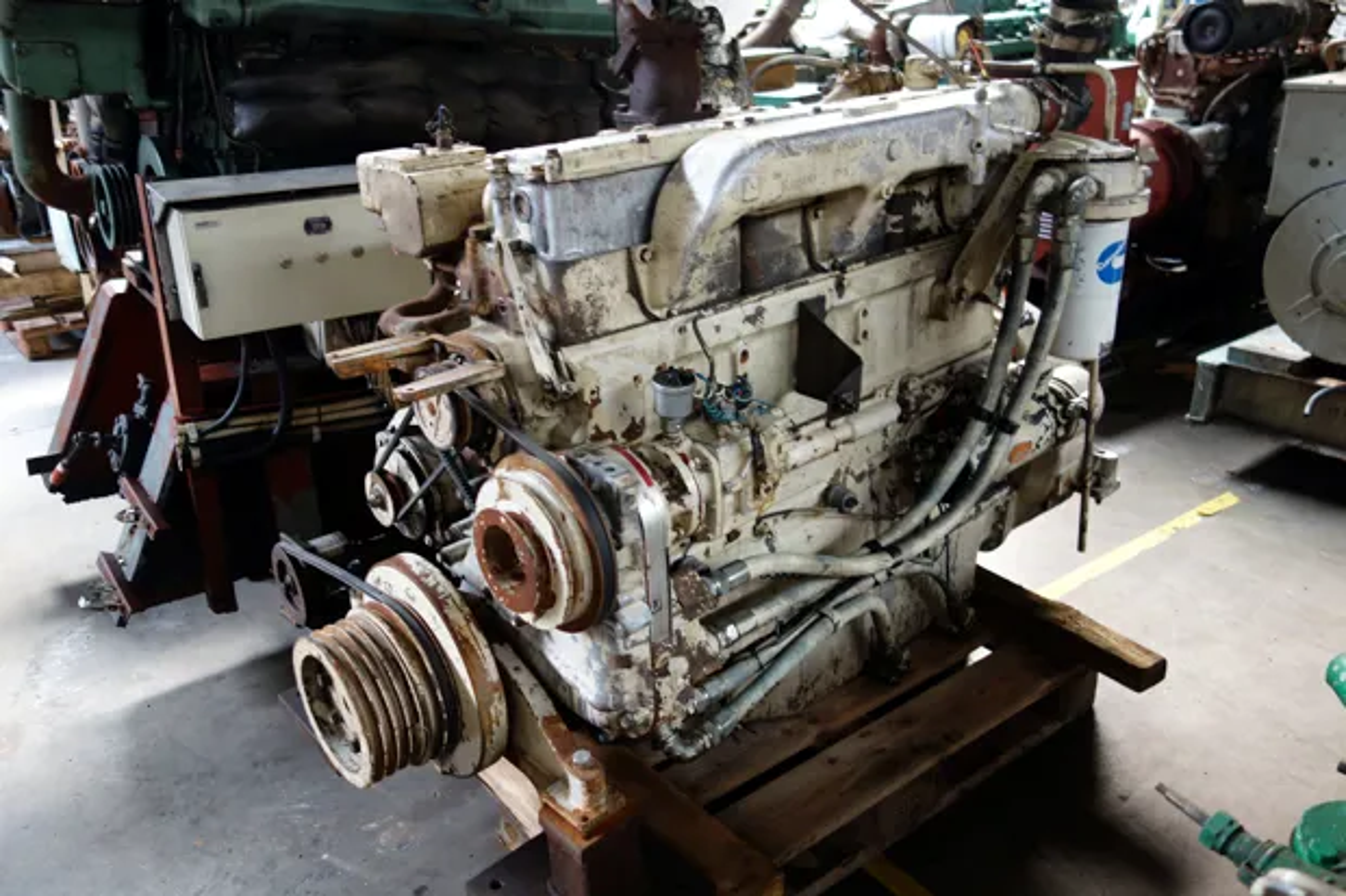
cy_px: 448
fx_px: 1047
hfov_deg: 65.5
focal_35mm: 28
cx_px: 673
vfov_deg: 46.4
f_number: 1.8
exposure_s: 1/30
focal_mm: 10.4
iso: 250
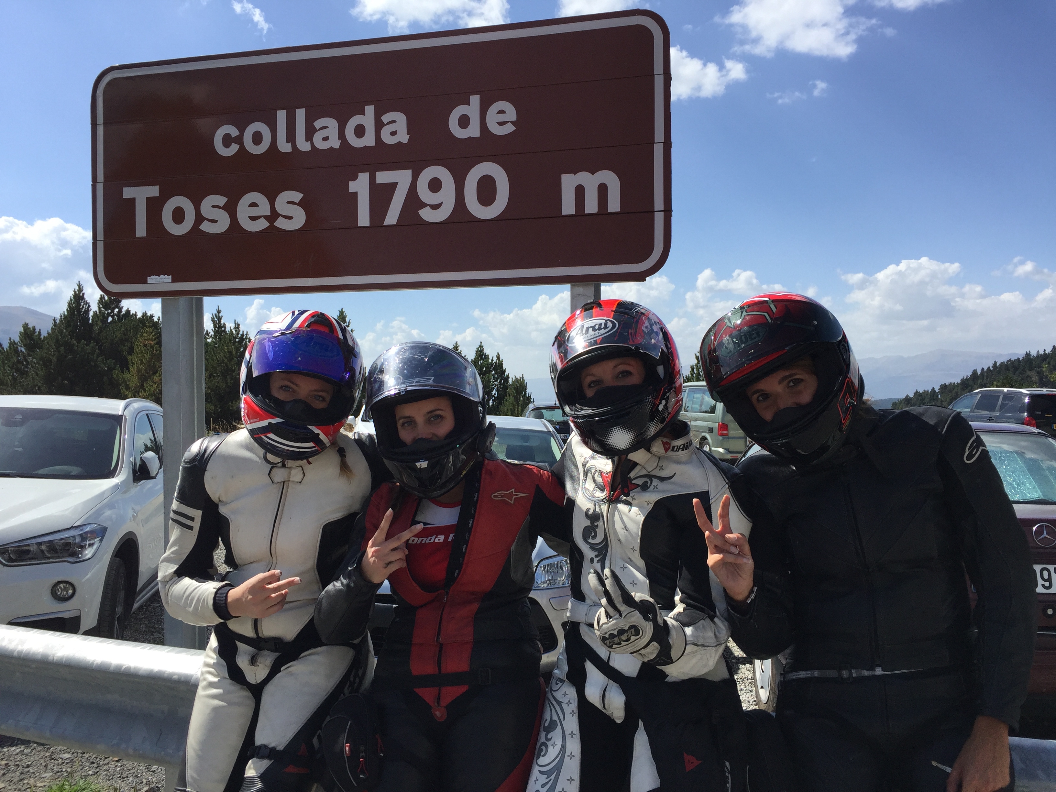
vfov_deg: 48.2
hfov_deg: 61.7
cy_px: 396
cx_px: 528
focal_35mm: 29
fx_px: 885
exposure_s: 1/2198
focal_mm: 4.15
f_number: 2.2
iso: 32
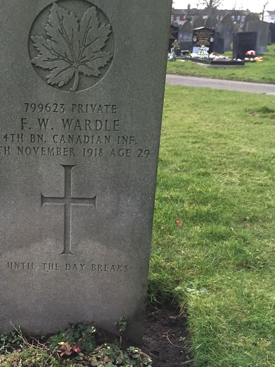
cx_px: 69
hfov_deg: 31.0
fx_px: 487
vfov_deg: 40.9
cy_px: 230
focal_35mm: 46
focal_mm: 4.15
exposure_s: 1/30
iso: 50
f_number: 2.2
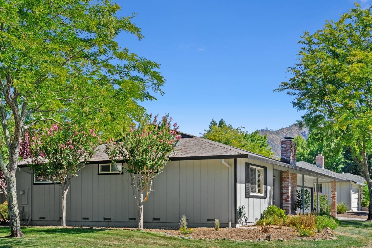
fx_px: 465
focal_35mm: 45
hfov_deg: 43.6
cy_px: 134
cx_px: 194
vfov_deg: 29.8
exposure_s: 1/50
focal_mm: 40
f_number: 8
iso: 100
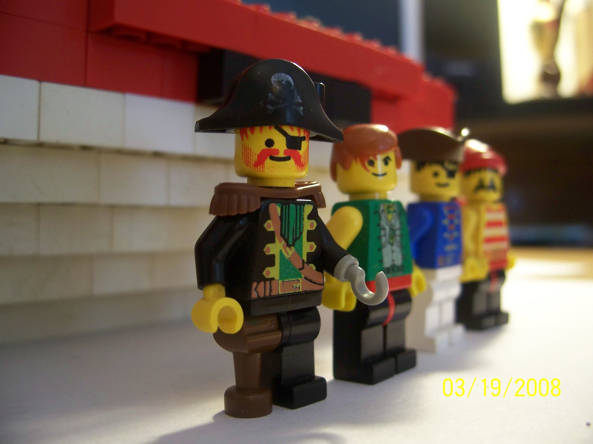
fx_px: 634
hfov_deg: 50.1
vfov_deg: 38.7
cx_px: 296
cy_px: 222
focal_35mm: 37
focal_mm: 7.8
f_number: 2.8
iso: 200
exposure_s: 1/10
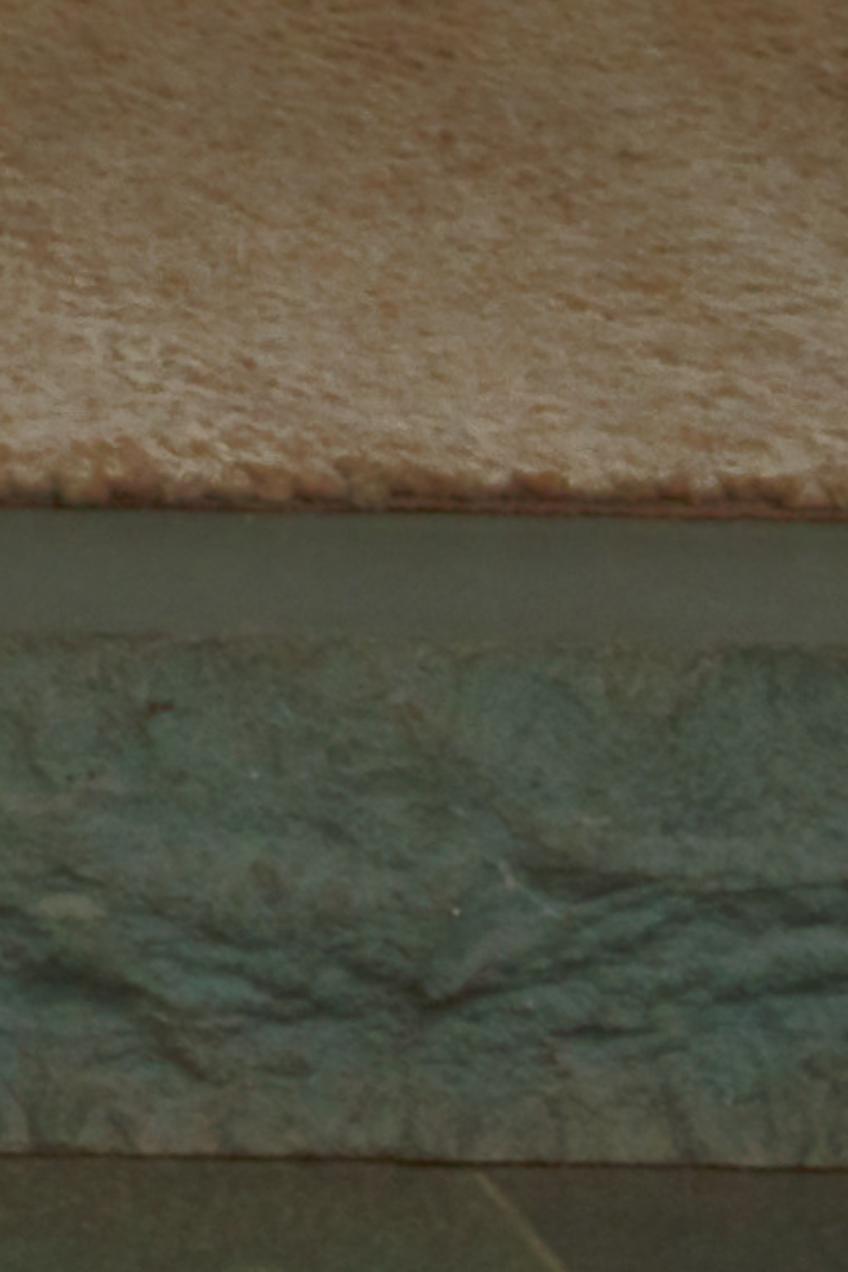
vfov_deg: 5.1
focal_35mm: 373
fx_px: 13178
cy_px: -3406
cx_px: -2047
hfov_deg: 3.6
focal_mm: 48
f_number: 22
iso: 100
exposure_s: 2
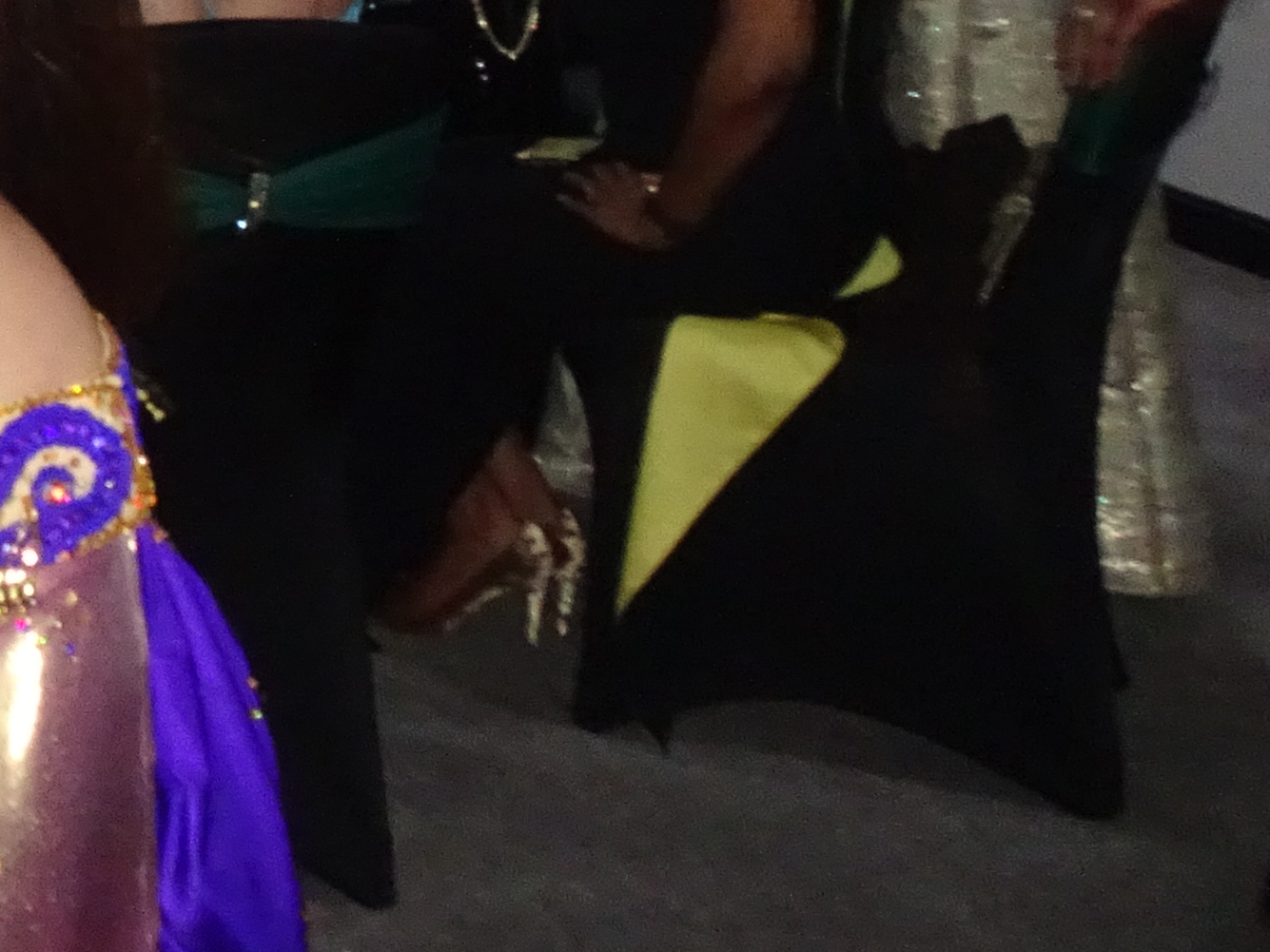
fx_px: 3228
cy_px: -176
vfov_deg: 16.1
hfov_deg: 19.3
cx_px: -674
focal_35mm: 88
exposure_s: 1/30
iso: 640
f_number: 3.5
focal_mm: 4.1
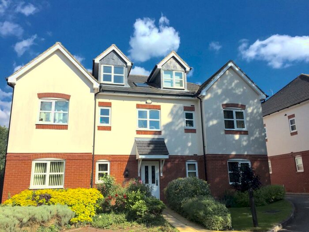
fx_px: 259
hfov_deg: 61.7
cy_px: 116
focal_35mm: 29
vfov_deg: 48.2
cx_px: 154
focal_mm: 4.15
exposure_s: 1/3597
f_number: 2.2
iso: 32
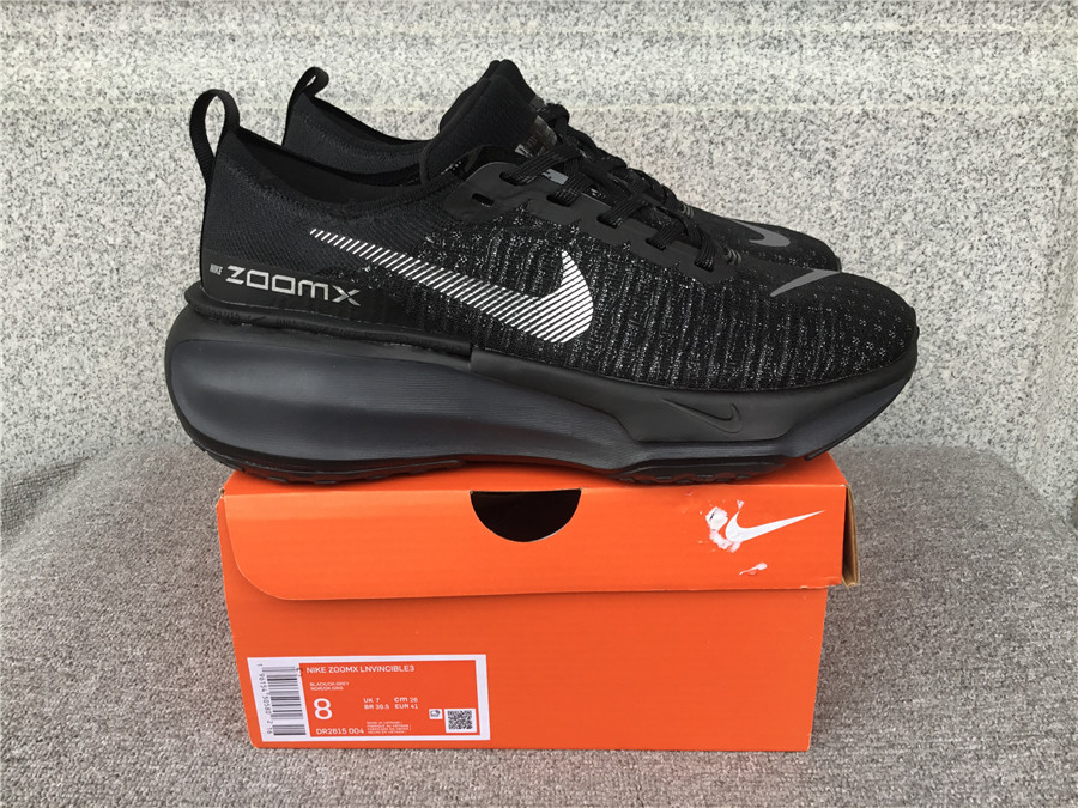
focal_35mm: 31
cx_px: 539
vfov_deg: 45.4
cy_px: 404
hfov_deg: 58.4
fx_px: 965
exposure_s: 1/50
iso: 25
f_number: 2.4
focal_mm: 3.3
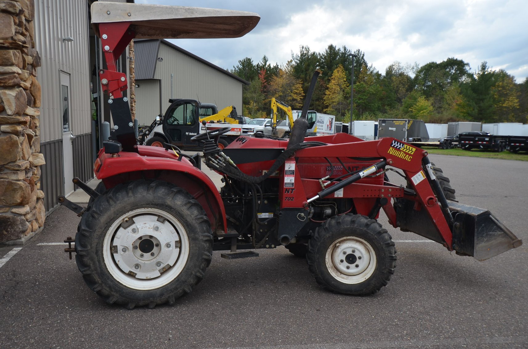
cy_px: 174
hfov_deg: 53.2
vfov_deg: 36.7
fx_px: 527
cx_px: 264
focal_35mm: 36
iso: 200
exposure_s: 1/200
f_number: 7.1
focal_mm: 24
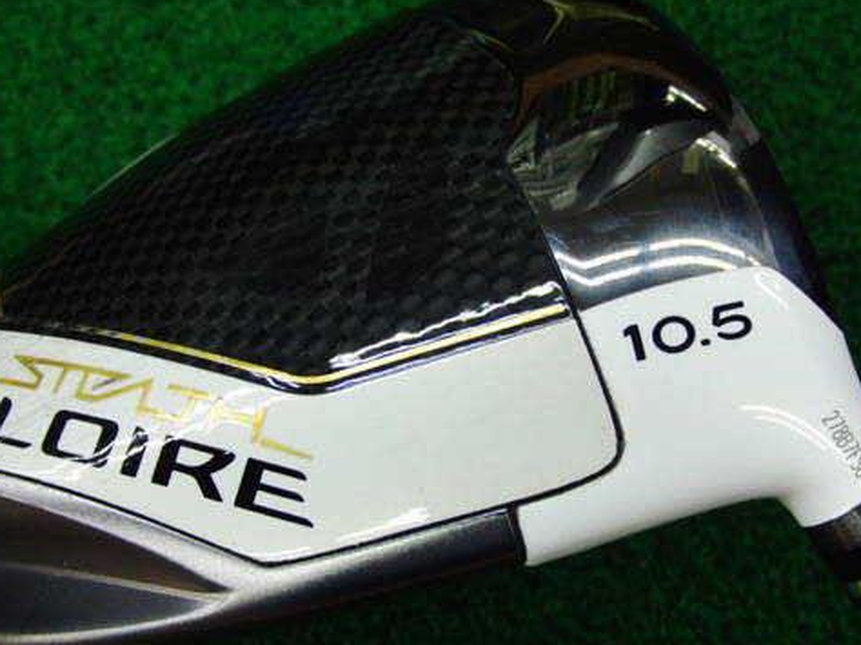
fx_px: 1243
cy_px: 313
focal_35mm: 50
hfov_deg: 38.0
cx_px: 529
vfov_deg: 29.1
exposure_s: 1/80
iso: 250
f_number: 3.6
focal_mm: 6.42
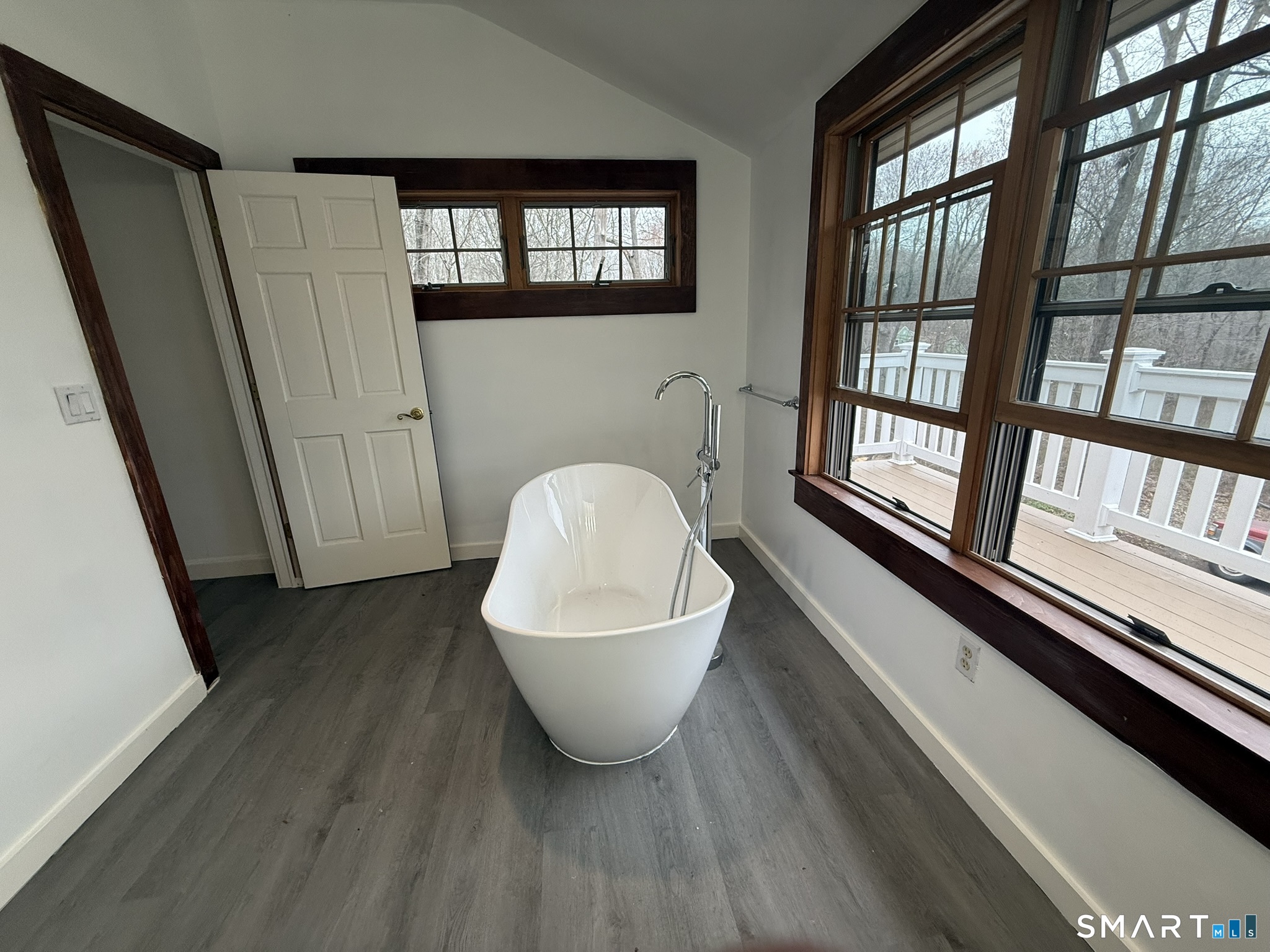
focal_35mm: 14
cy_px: 476
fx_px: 514
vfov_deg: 85.7
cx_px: 635
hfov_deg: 102.1
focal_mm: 2.22
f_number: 2.2
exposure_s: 1/120
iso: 125
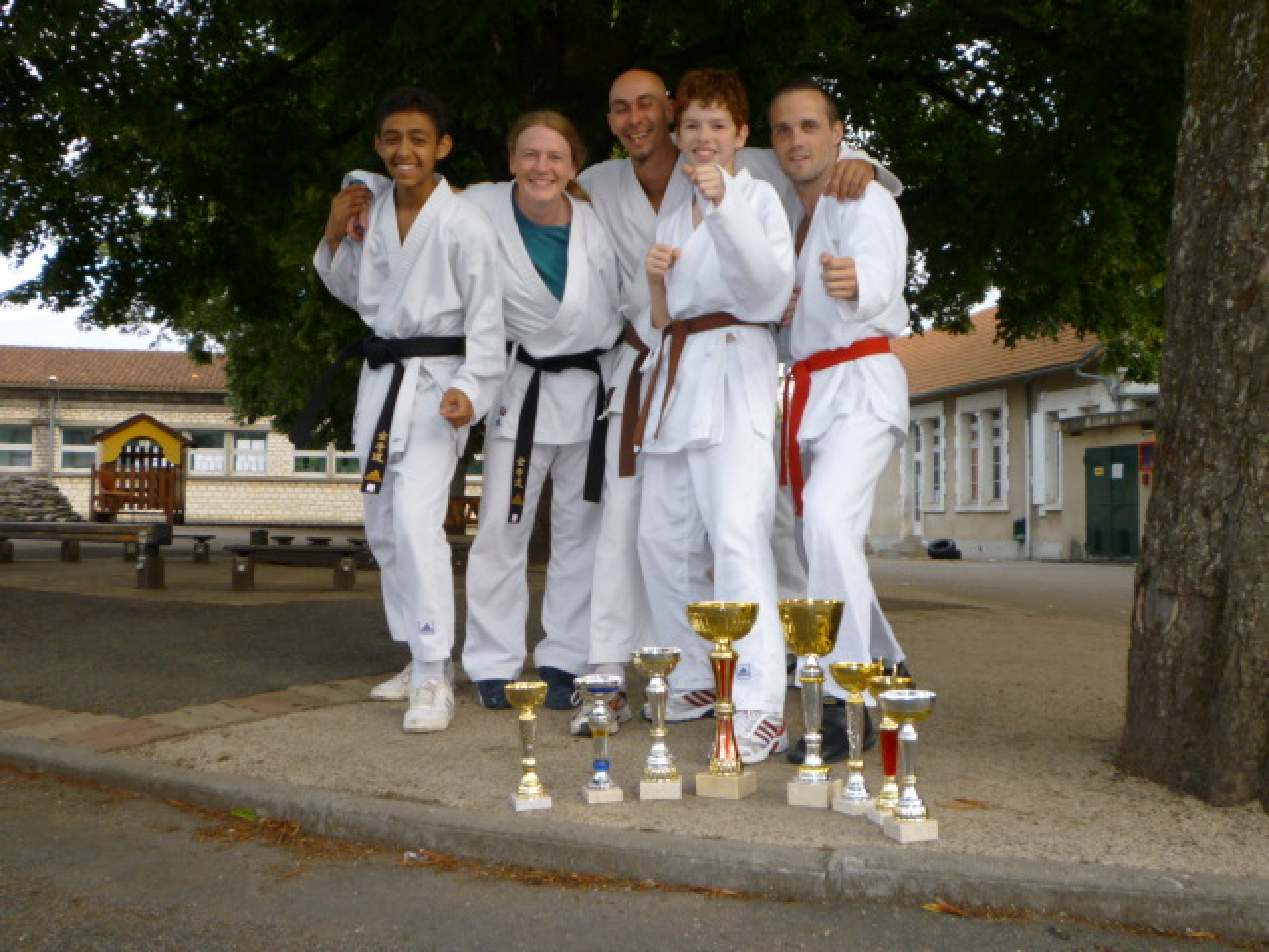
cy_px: 476
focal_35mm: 36
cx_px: 634
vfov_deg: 39.7
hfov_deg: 51.4
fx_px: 1320
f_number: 3.3
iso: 100
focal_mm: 5.2
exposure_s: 1/160
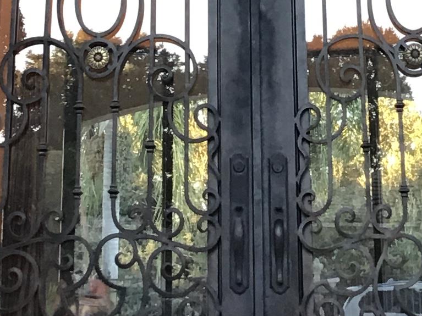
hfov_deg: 14.9
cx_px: 246
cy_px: -347
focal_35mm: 132
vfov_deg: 10.2
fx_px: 1609
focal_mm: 3.3
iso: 80
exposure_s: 1/35
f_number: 2.4
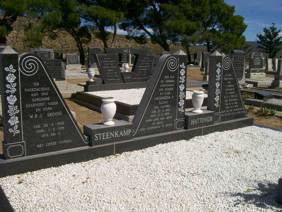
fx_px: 293
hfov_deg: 51.4
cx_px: 141
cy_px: 106
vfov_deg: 39.7
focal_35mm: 36
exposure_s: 1/1401
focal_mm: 6
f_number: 4.8
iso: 80
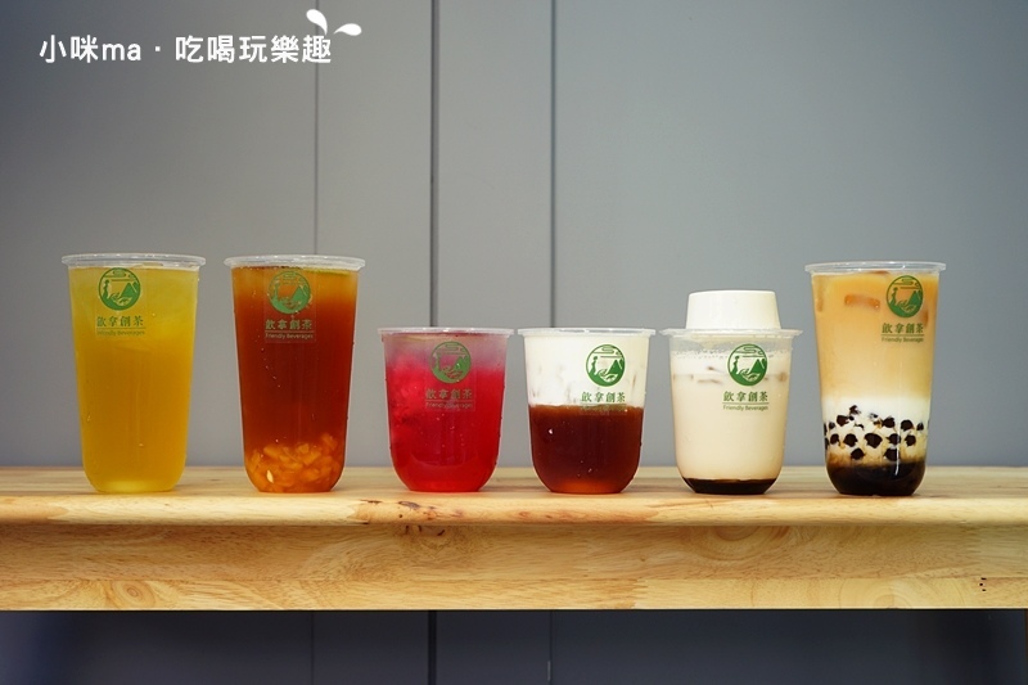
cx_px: 514
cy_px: 342
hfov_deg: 38.2
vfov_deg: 26.0
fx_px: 1484
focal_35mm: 52
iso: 200
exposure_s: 1/60
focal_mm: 52
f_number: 5
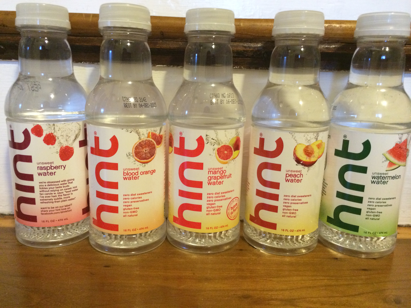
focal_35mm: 30
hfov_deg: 60.0
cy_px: 154
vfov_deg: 46.8
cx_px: 206
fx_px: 356
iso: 320
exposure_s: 1/15
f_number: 2.2
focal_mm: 4.12
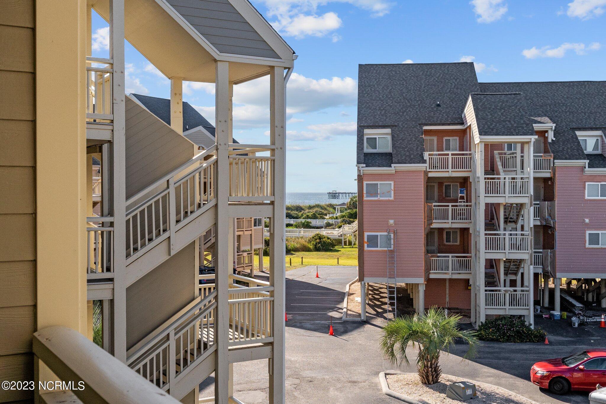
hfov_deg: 46.4
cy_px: 202
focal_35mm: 42
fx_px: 707
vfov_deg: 31.9
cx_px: 303
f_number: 5.6
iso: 800
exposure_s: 1/5000
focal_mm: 28
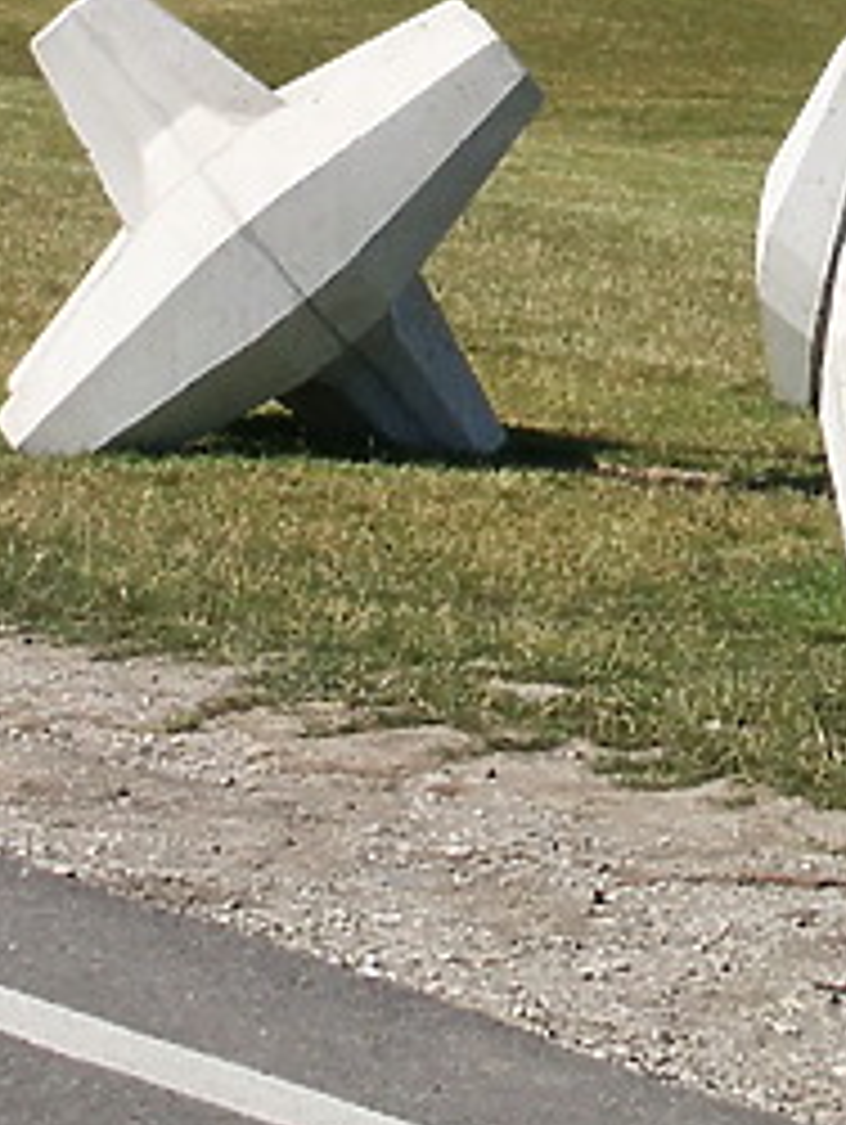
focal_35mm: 187
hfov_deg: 7.9
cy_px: -824
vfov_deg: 10.1
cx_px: 817
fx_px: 6083
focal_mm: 10.89
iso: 64
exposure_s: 1/250
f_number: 8
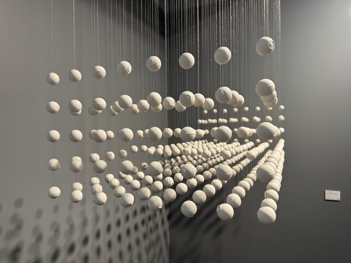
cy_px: 132
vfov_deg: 56.8
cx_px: 176
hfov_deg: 71.6
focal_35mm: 24
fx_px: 243
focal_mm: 6.76
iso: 125
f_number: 1.78
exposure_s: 1/100
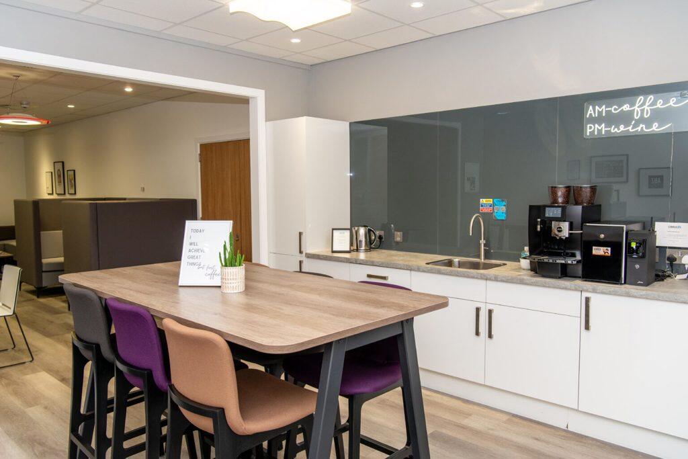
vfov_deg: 45.0
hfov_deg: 63.7
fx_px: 554
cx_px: 344
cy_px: 230
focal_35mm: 29
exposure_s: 1/60
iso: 250
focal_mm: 29
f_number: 6.3
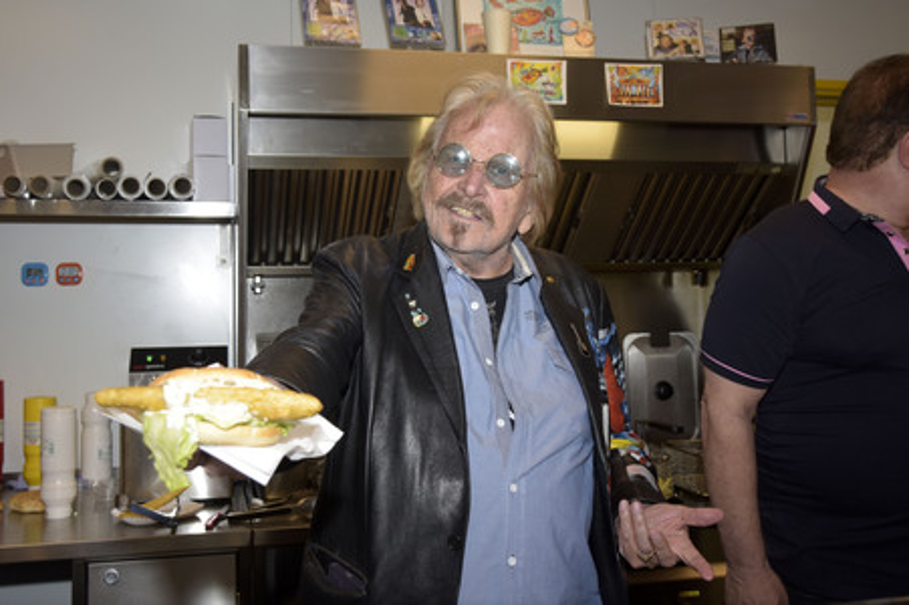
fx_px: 782
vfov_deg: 42.3
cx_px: 454
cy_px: 302
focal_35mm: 31
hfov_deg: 60.3
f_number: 5.6
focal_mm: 31
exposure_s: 1/250
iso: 500
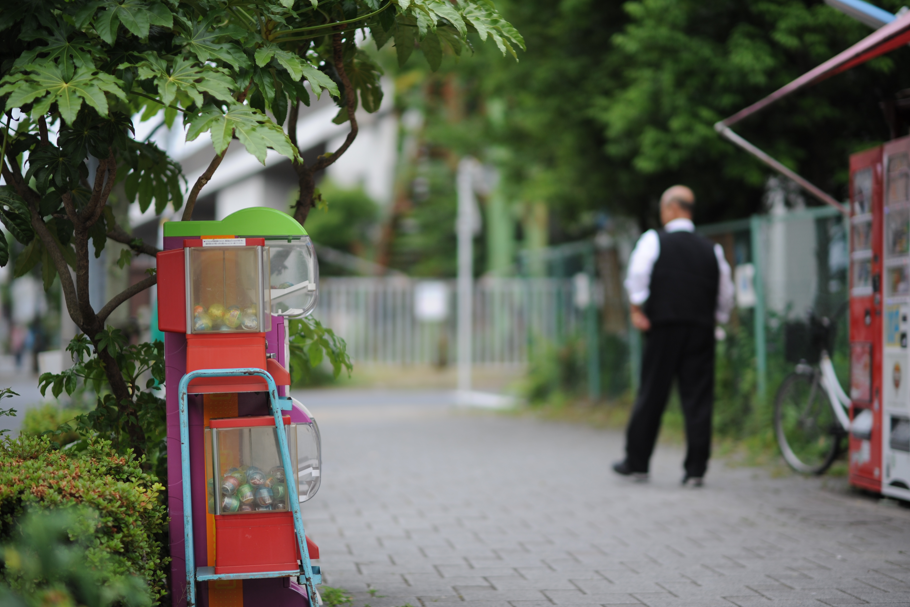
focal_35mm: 86
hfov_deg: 23.6
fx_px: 2174
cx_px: 450
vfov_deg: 15.9
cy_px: 304
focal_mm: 85
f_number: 1.4
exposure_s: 1/800
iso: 200
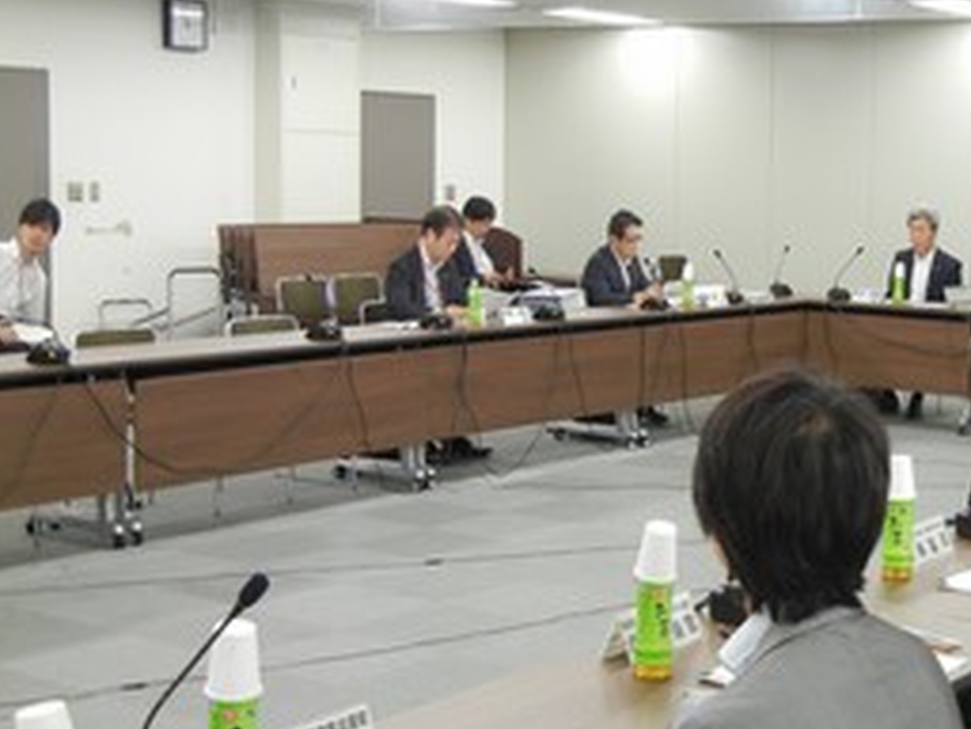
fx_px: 1711
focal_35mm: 61
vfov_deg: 24.0
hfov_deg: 31.0
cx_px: 755
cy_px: 459
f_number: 3.7
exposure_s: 1/30
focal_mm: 7.1
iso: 380
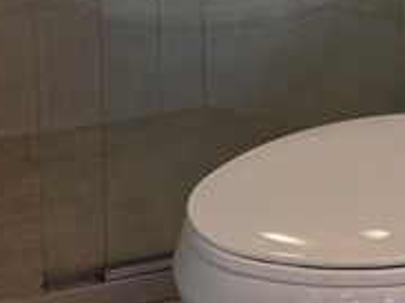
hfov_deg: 15.1
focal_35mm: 129
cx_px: 394
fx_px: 1508
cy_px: -281
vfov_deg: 10.6
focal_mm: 6.3
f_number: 1.7
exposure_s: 1/120
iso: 320
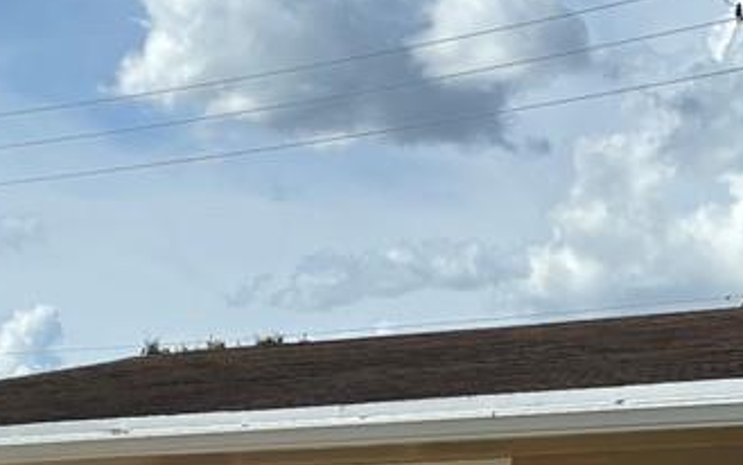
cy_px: 400
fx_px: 2715
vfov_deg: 9.8
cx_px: 368
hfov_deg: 15.6
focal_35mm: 134
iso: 50
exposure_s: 1/6711
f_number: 1.6
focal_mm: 5.96
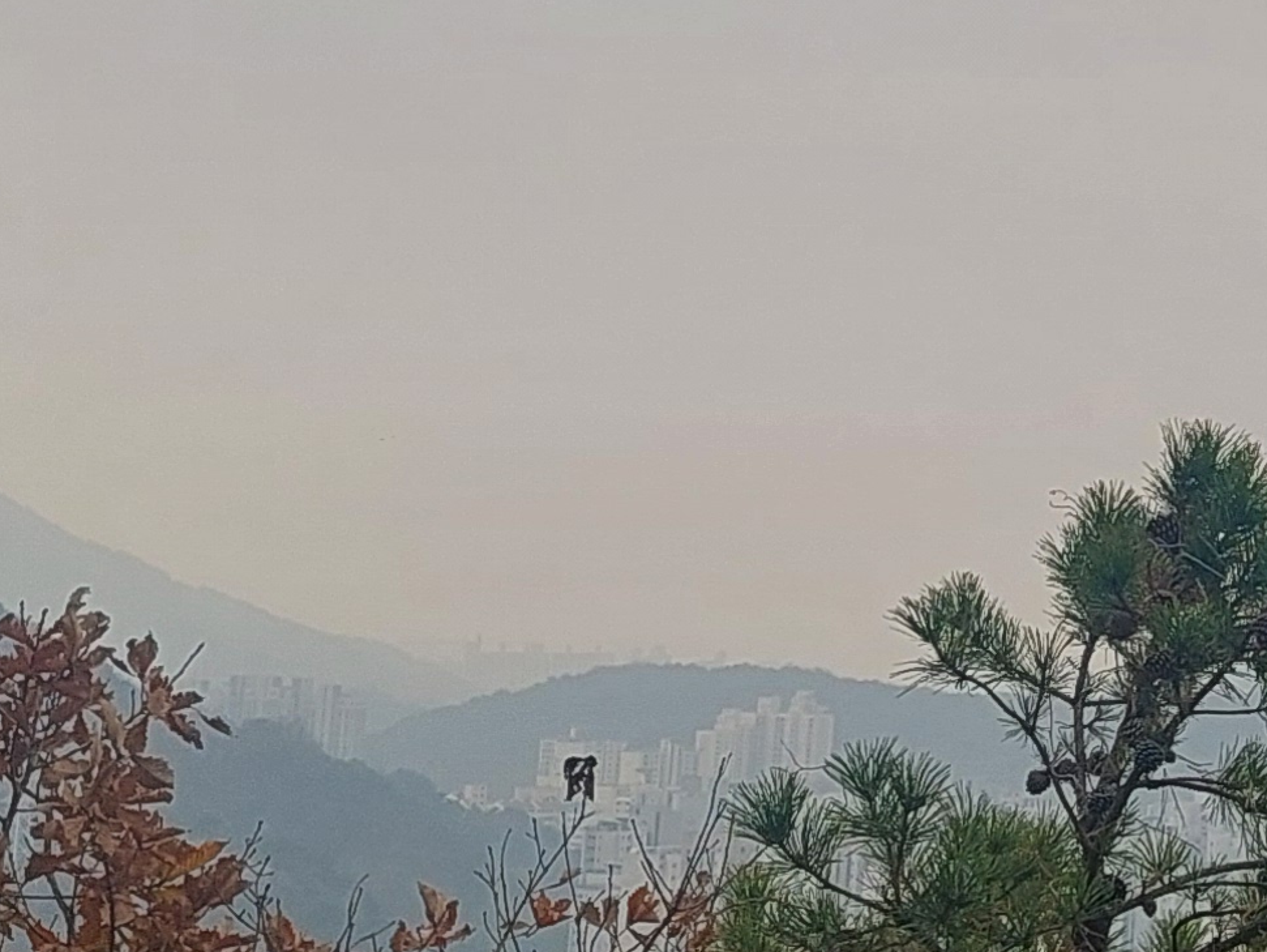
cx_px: 2026
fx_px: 4357
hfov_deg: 15.1
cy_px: -47
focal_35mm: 119
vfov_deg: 12.3
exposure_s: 1/544
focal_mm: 5.23
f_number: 1.8
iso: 40
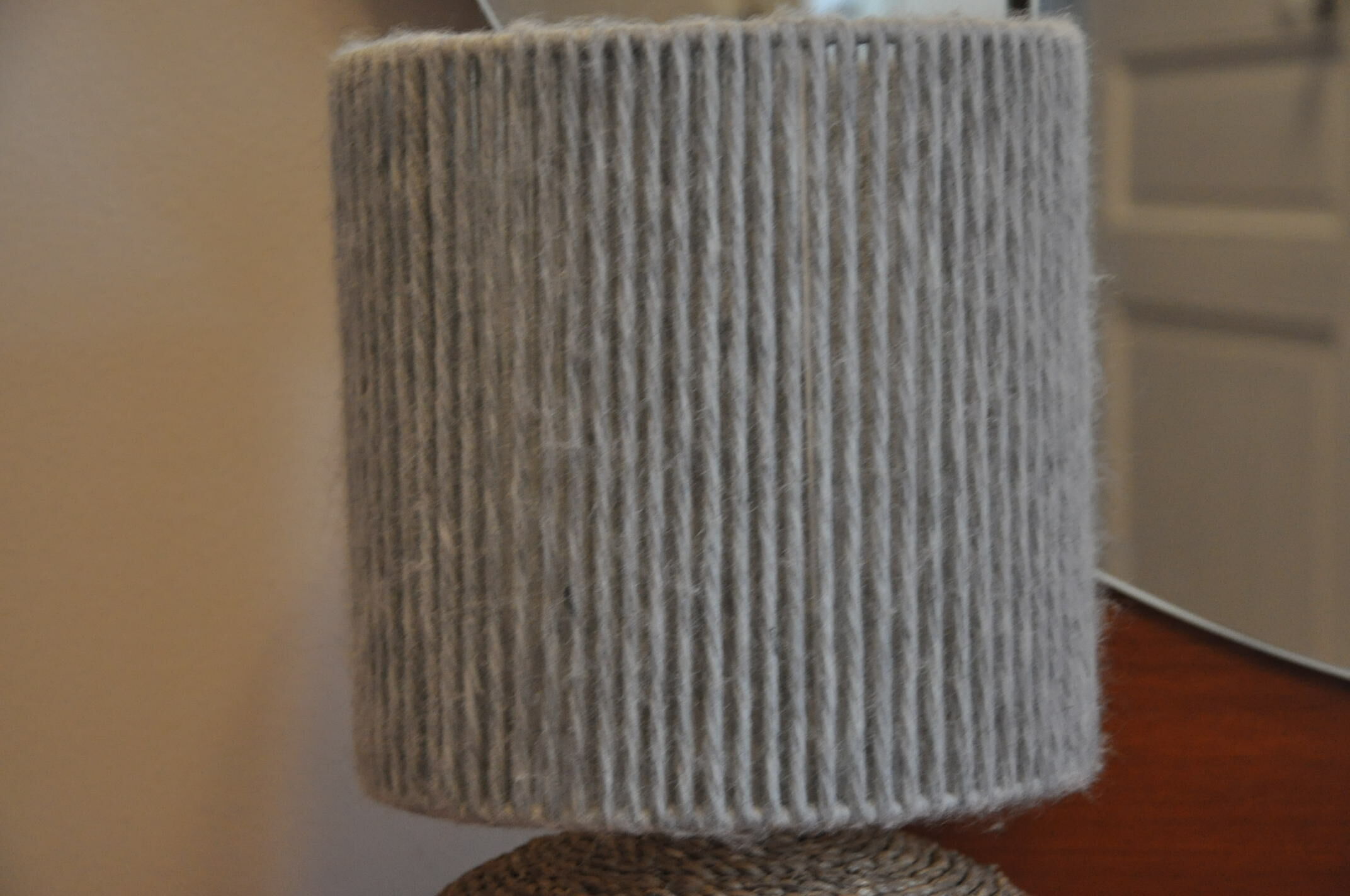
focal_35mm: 93
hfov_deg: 21.9
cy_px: 448
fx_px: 3483
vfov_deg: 14.7
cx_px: 675
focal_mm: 62
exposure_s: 1/25
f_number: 5.3
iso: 1600
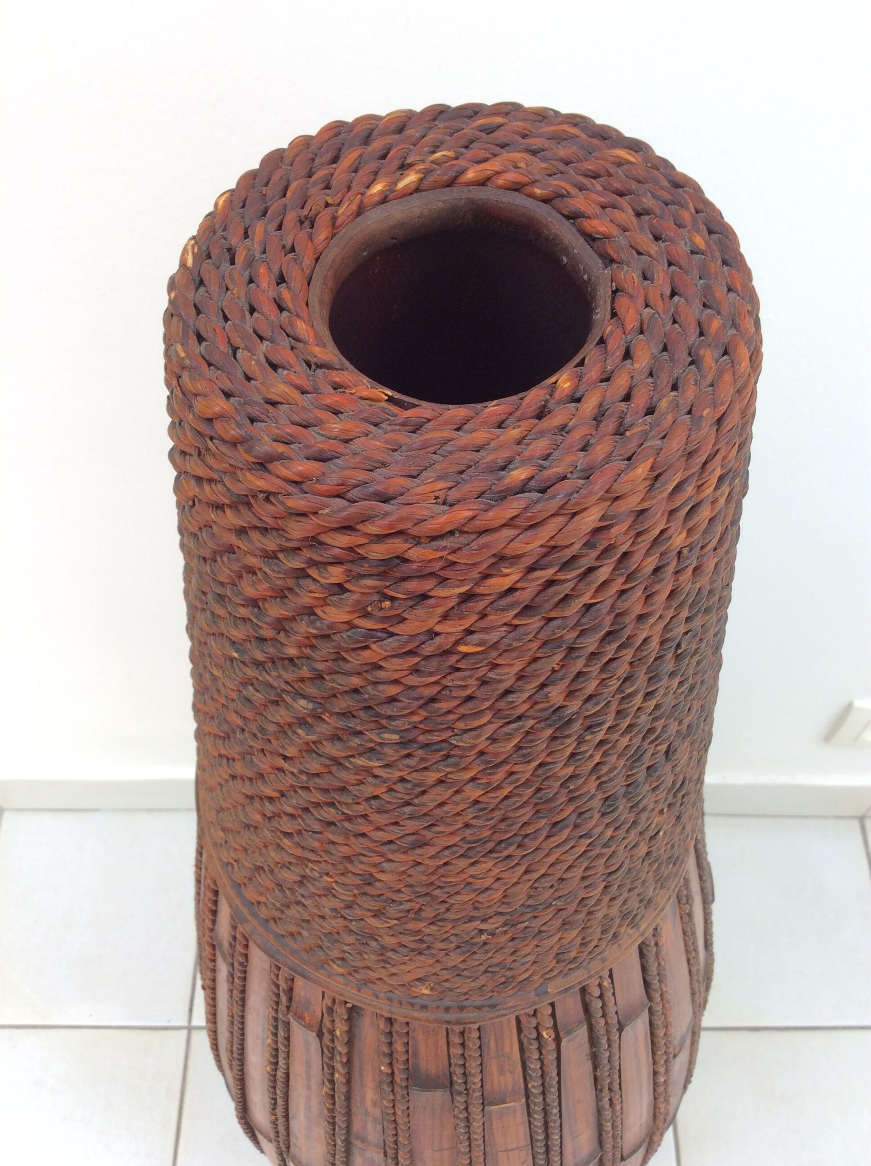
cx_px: 436
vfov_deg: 56.9
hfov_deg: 44.1
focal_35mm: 32
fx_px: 1076
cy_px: 583
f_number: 2.4
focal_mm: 3.3
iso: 40
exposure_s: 1/50
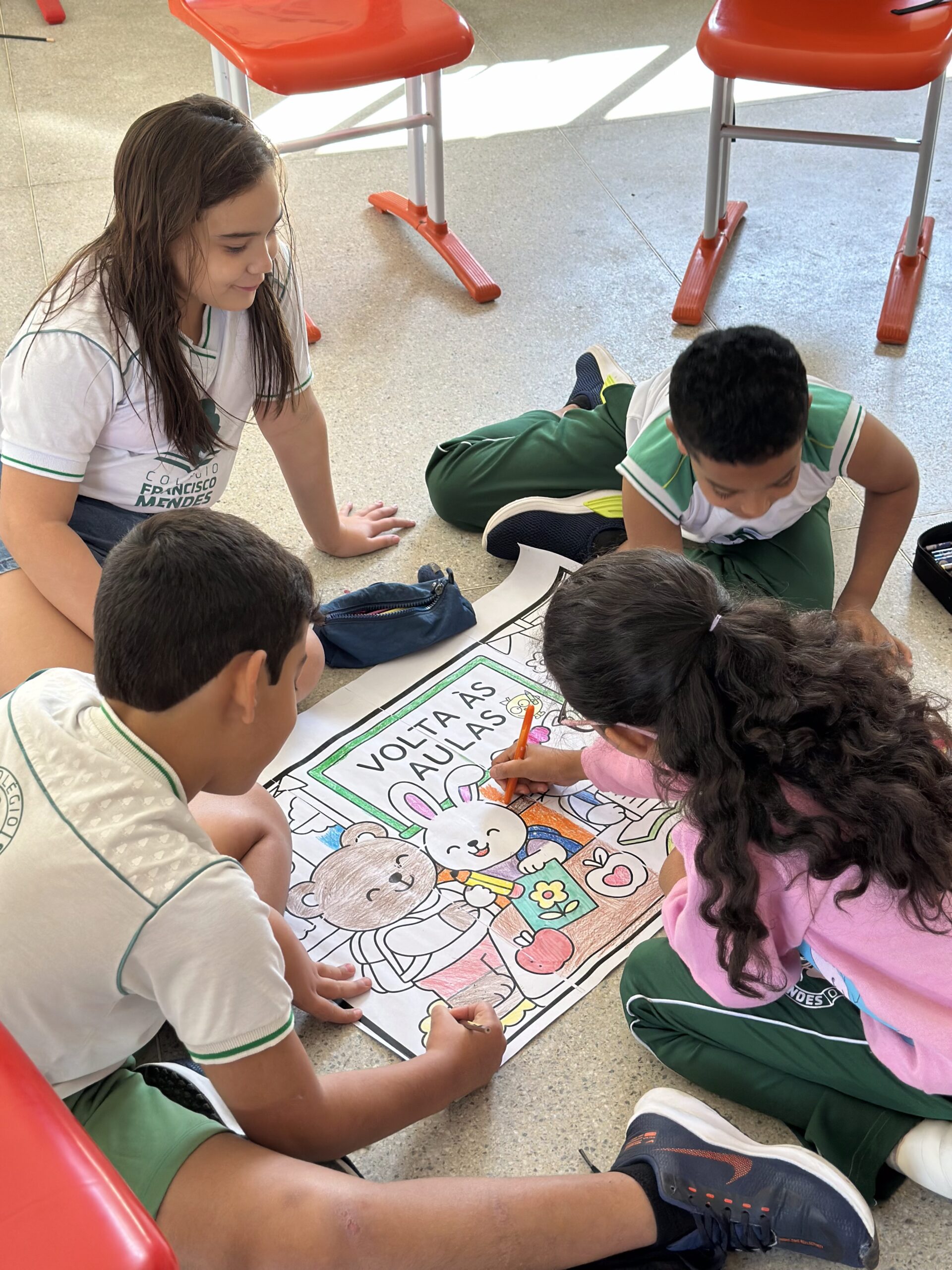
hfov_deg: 30.3
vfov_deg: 39.7
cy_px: 635
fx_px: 1760
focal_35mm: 48
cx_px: 476
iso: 125
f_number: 1.78
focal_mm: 6.86
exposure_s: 1/120
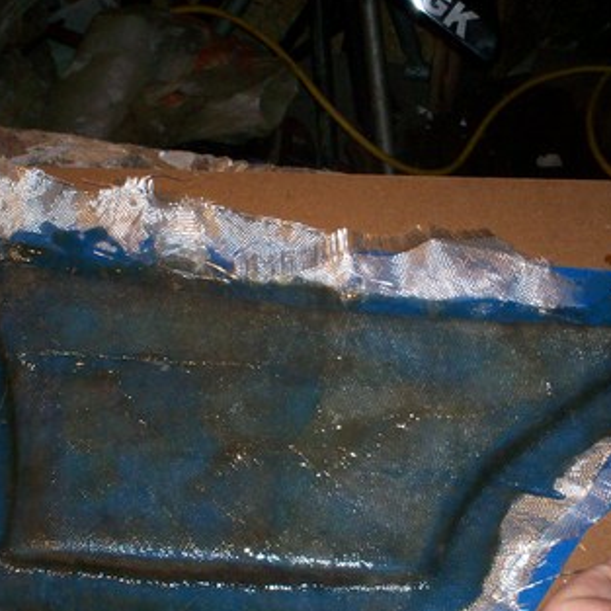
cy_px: 361
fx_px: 1298
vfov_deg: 26.4
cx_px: 295
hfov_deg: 26.5
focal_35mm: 65
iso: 140
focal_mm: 6
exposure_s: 1/60
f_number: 4.5
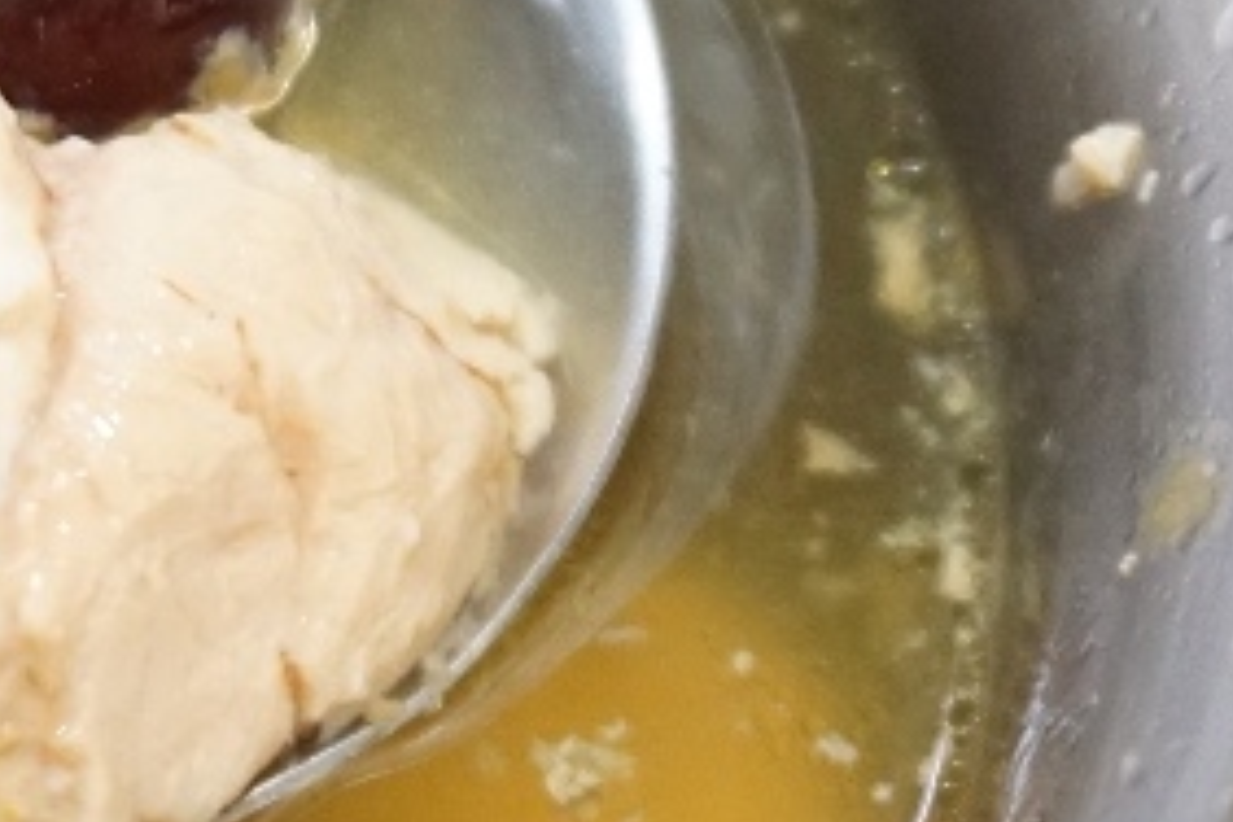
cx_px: 87
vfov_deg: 9.3
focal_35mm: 147
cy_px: 256
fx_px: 5028
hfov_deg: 13.8
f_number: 4.5
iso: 2000
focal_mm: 27
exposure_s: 1/60
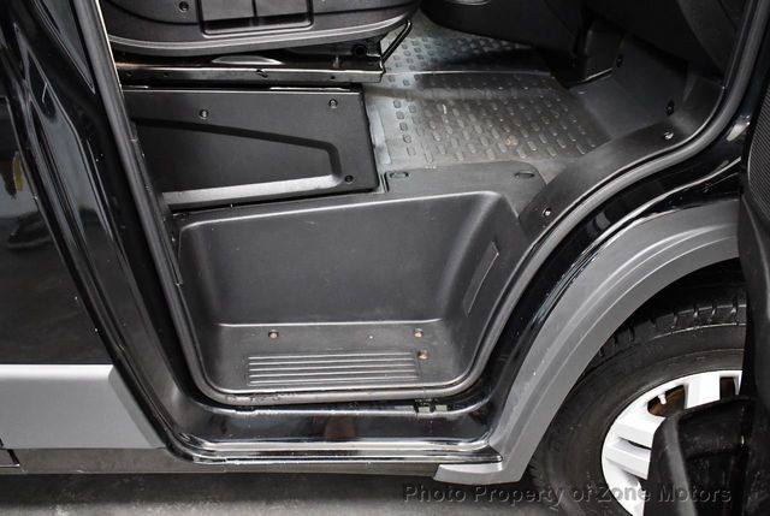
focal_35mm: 36
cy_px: 258
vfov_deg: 37.0
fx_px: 771
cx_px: 385
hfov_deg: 53.1
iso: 3200
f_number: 3.5
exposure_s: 1/60
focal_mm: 18
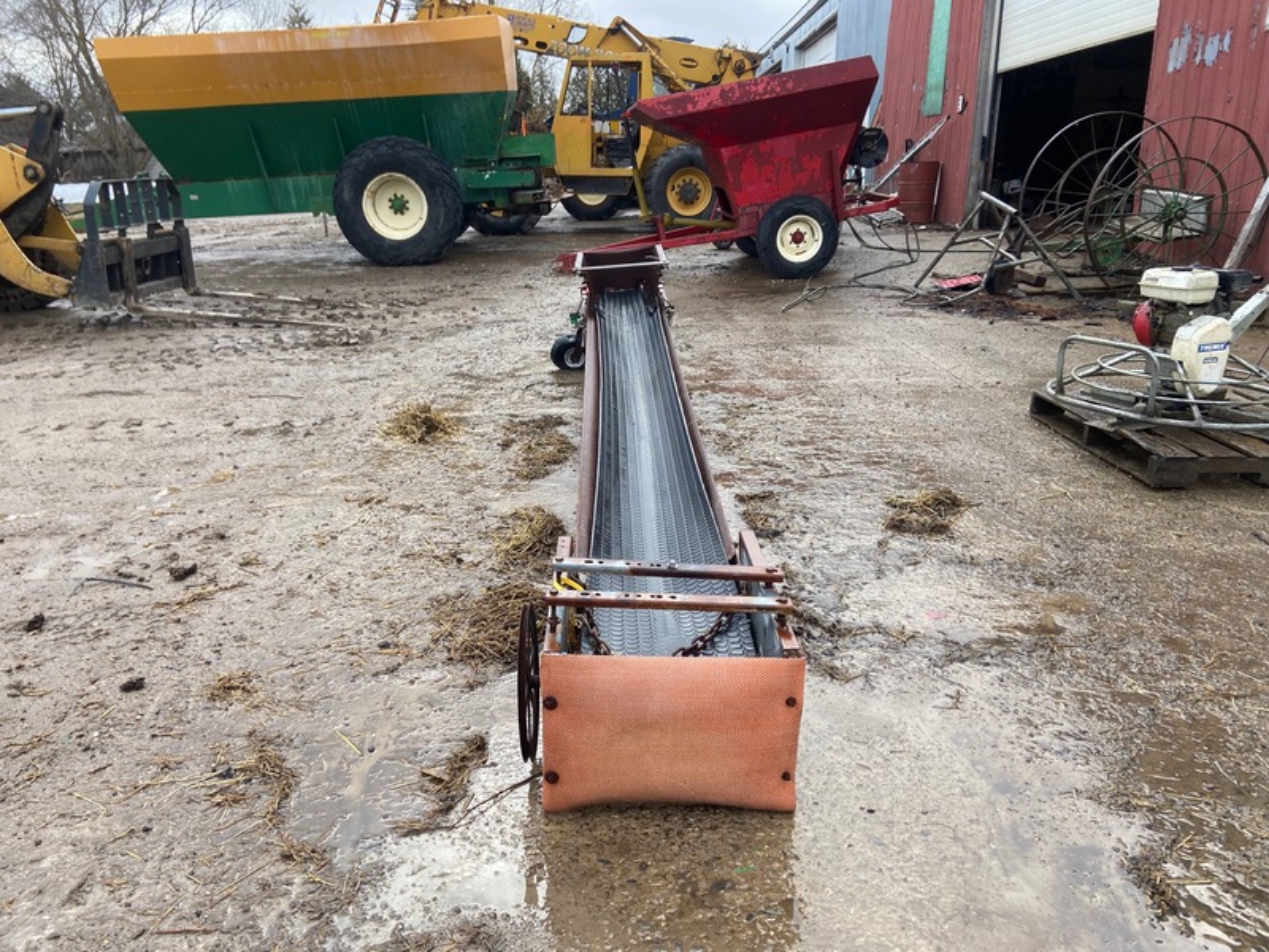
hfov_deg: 67.3
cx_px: 634
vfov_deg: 53.1
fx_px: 953
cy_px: 476
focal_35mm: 26
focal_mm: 4.25
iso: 32
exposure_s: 1/762
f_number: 1.8
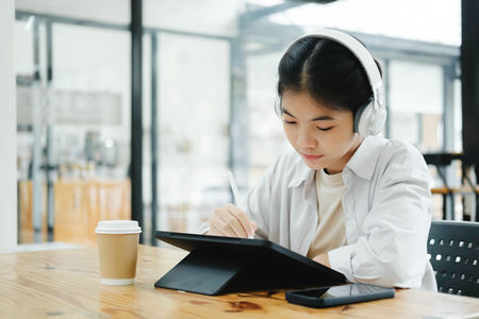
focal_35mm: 53
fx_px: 705
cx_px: 240
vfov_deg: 25.5
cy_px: 160
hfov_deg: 37.5
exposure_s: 1/80
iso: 250
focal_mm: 35
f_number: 2
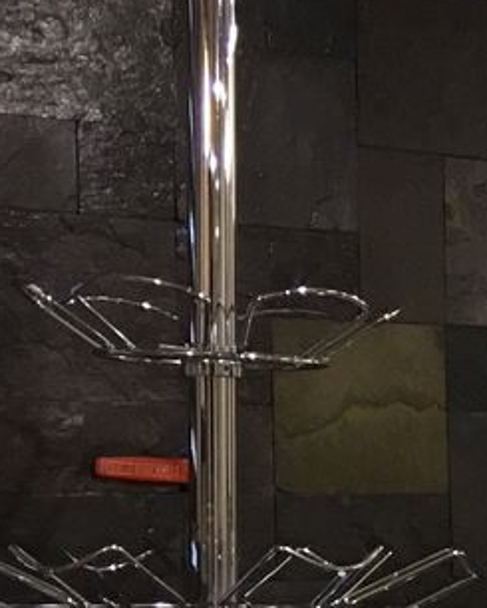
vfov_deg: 12.7
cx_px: 1550
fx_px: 2665
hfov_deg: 8.4
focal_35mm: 148
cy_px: 719
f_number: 2.2
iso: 64
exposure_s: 1/17
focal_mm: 4.15
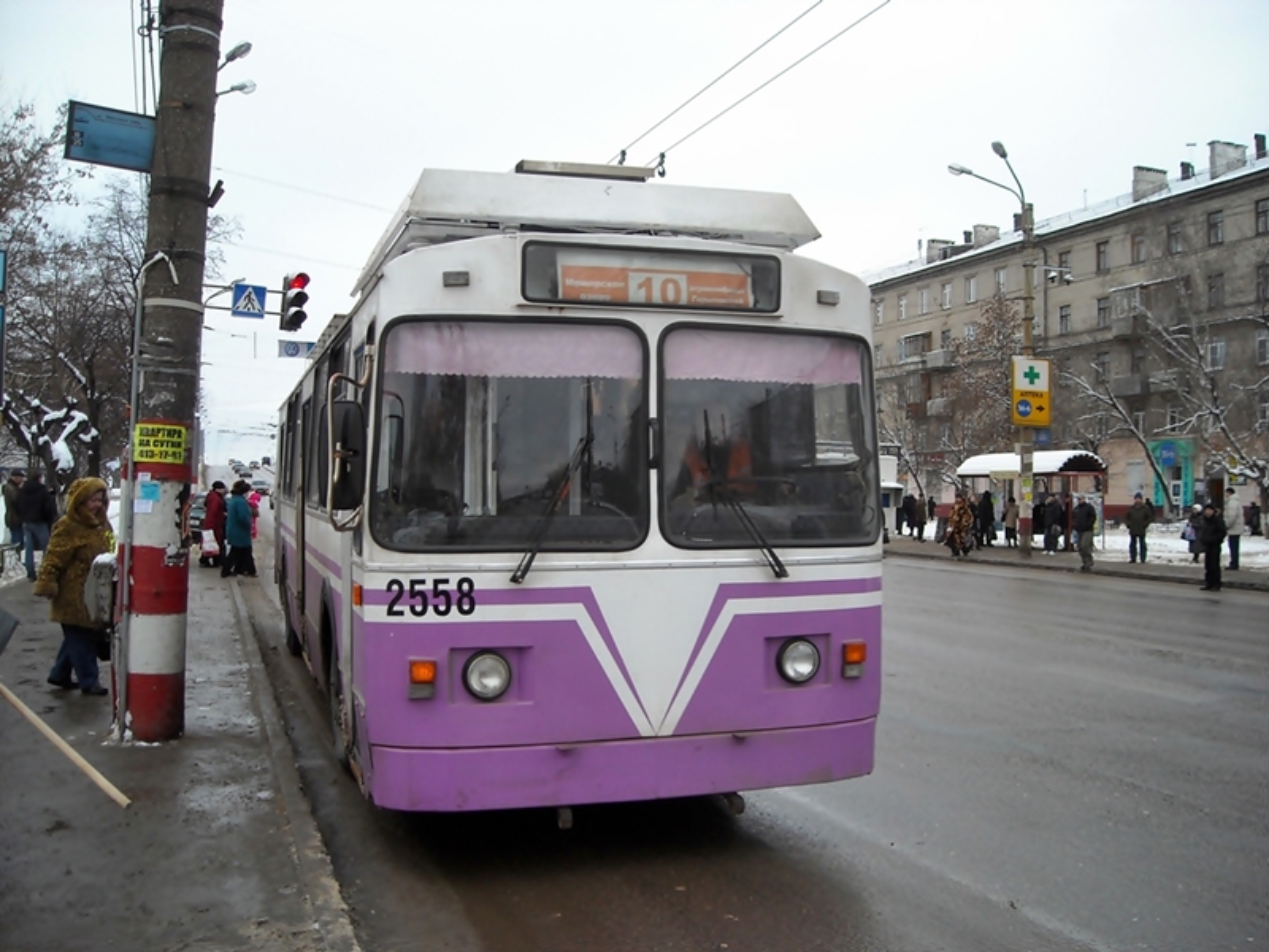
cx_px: 634
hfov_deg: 52.6
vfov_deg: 40.7
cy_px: 476
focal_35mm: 35
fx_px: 1283
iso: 104
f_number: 2.8
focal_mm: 5.7
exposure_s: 1/250
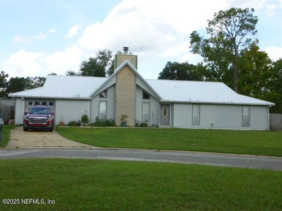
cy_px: 106
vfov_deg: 36.8
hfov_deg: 47.9
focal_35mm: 39
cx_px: 141
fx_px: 318
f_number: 3.7
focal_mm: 6.9
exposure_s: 1/320
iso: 100
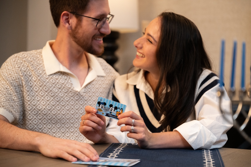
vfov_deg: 19.5
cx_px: 126
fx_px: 488
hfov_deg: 28.8
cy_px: 84
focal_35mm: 70
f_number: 3.2
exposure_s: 1/400
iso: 2500
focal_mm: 70
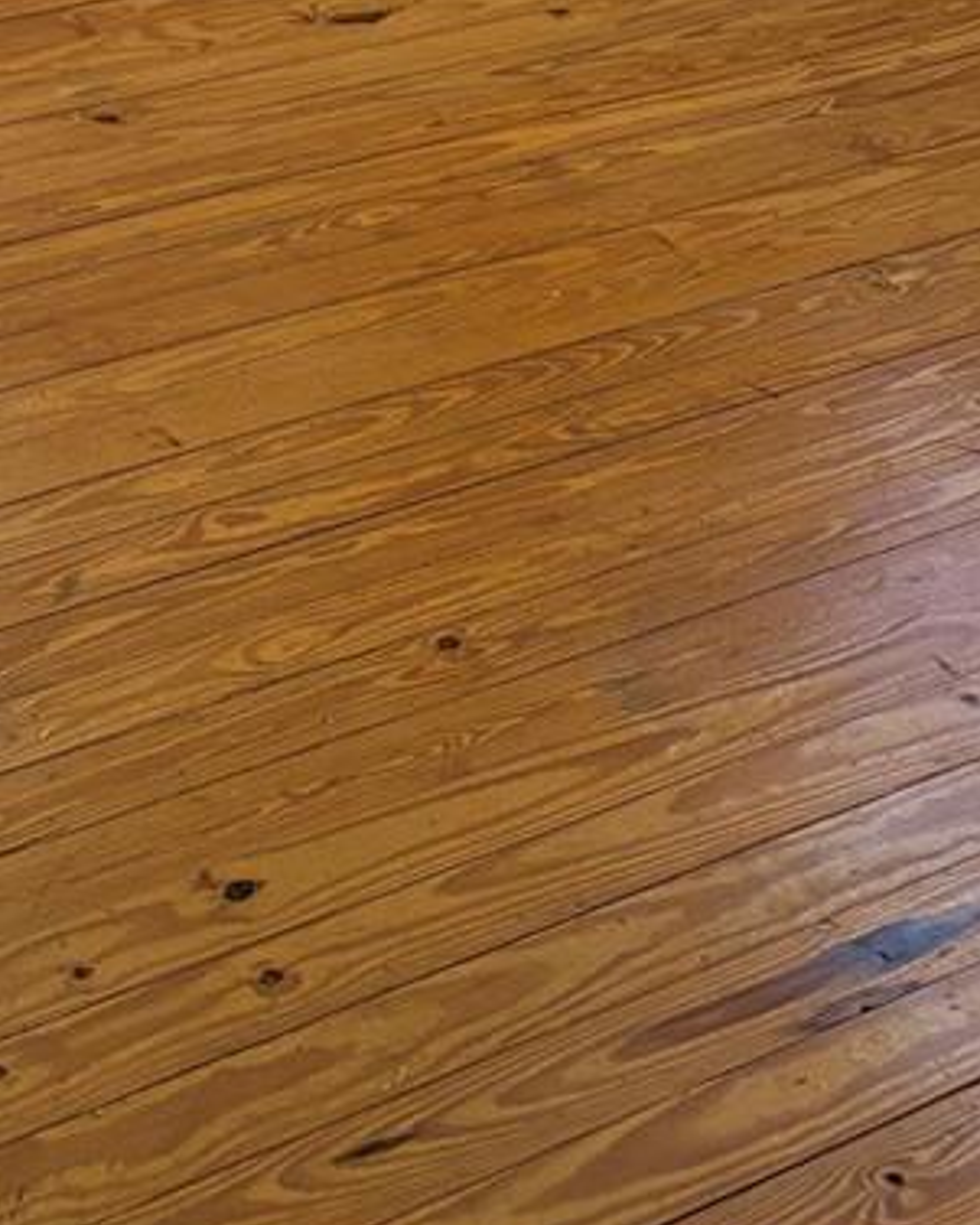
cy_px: -319
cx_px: -49
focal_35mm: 81
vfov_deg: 21.5
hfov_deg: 18.4
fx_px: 2935
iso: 200
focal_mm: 5.96
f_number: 1.6
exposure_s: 1/60
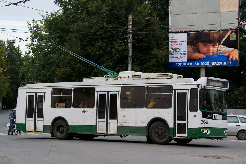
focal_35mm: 72
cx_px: 123
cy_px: 82
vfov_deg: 18.9
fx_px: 492
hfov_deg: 28.1
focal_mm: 48
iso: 800
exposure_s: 1/320
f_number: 8
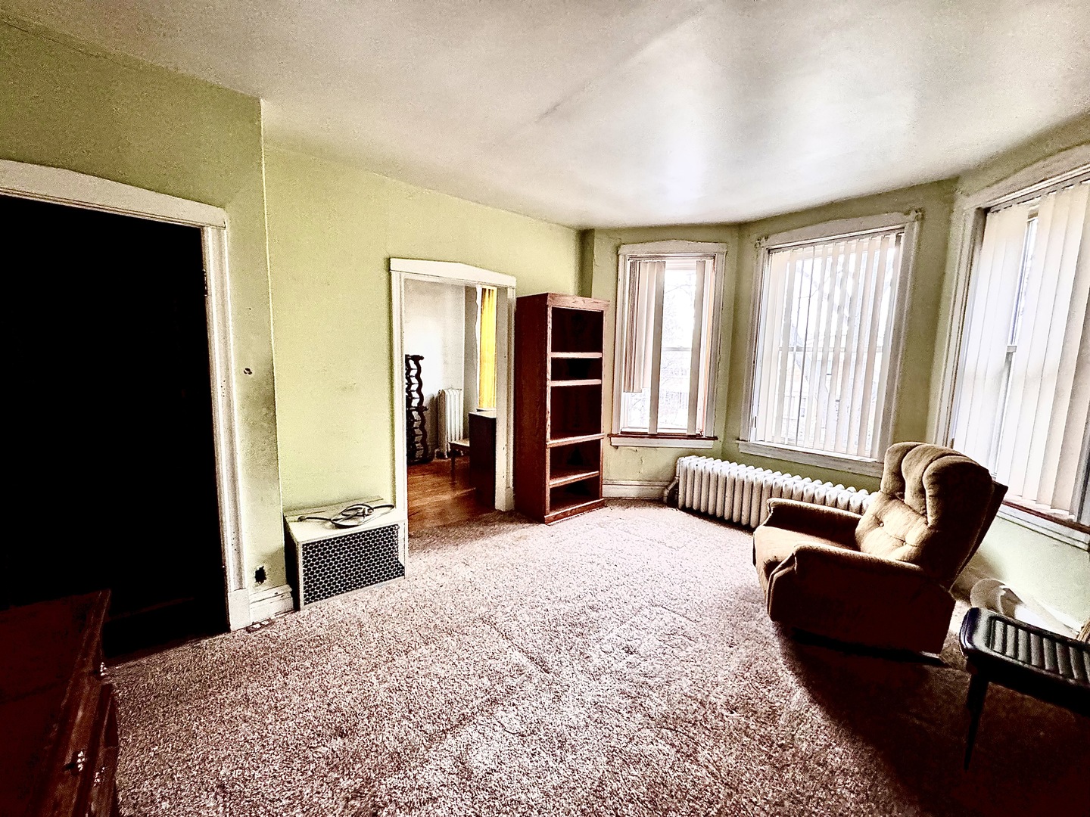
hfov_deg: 102.1
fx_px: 441
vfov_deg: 85.7
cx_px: 545
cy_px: 408
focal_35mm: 14
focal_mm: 2.22
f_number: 2.2
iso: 800
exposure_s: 1/60
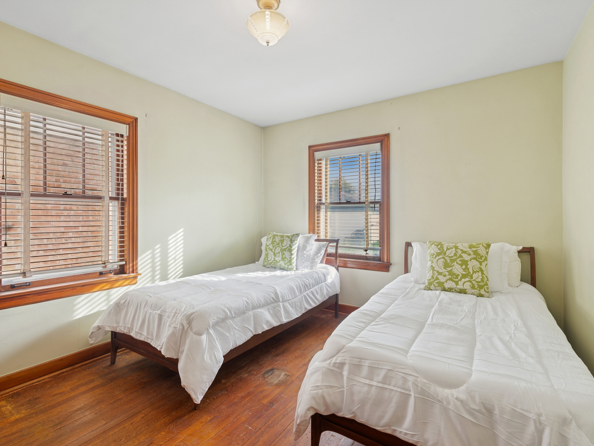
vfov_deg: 74.7
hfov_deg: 91.0
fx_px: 292
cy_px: 224
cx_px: 295
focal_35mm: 17
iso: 200
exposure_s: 1/25
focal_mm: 15
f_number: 8
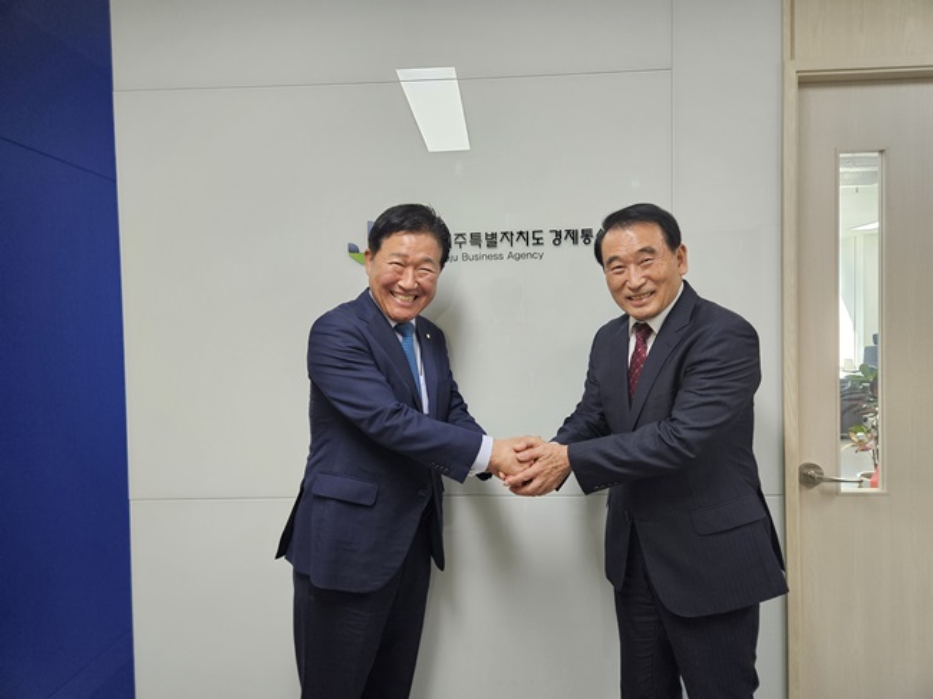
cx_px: 466
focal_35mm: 23
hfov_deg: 73.9
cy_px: 350
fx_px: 620
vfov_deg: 58.8
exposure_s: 1/120
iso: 320
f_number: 1.8
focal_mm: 5.4
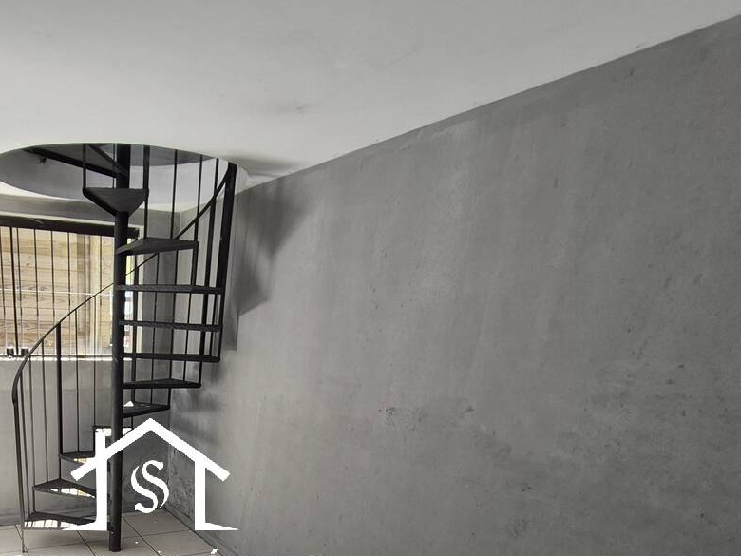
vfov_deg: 49.8
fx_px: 514
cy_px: 511
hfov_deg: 65.3
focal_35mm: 24
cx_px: 150
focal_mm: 1.74
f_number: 2.2
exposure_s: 1/60
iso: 50
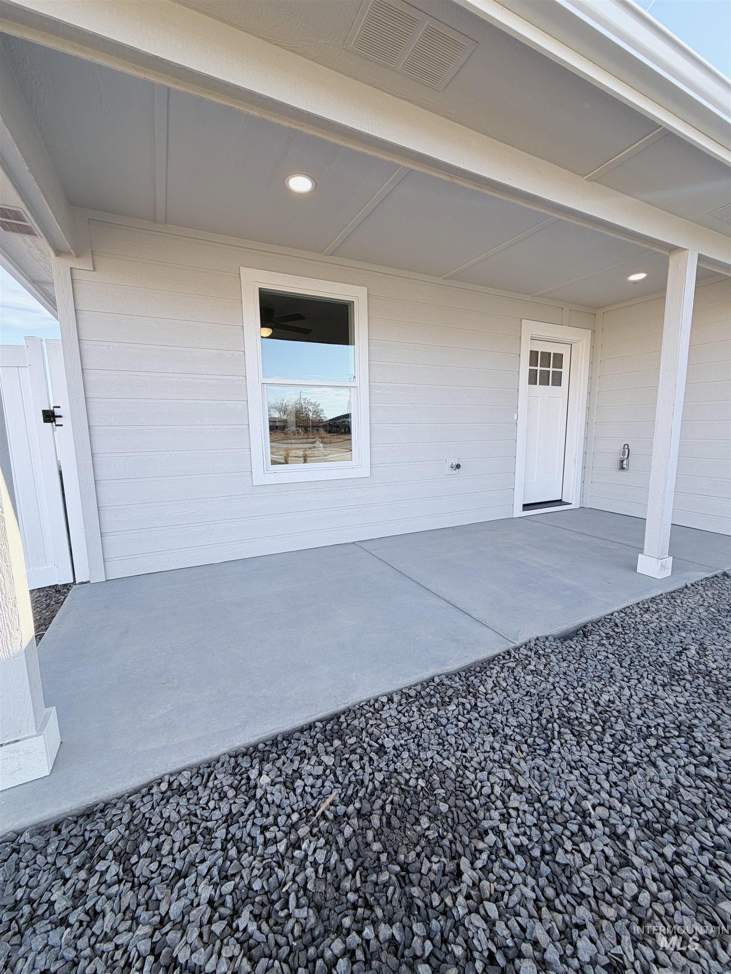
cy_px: 487
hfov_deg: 85.7
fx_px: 394
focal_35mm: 14
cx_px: 366
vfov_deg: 102.1
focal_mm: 2.22
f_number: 2.2
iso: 50
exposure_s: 1/279
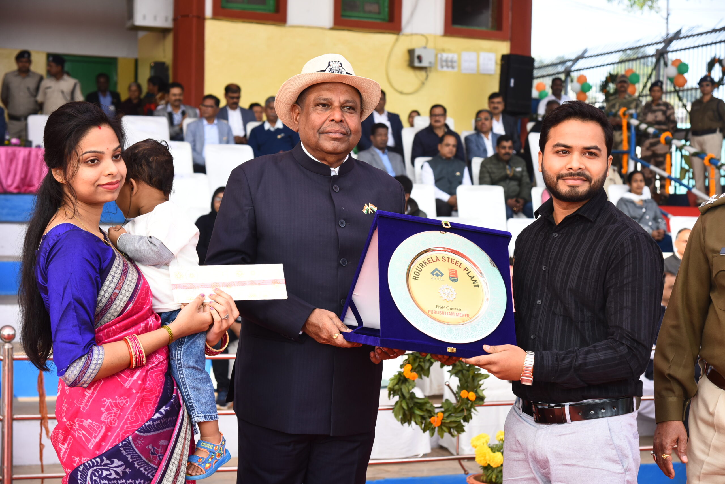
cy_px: 242
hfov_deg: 30.9
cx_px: 362
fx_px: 1309
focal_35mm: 65
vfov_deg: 20.9
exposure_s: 1/200
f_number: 5.6
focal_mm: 65
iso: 400
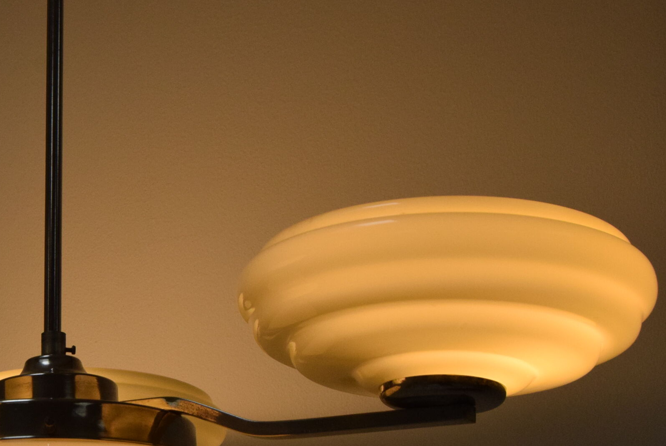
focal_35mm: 87
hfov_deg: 22.8
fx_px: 1610
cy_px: 347
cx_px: 64
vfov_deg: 15.7
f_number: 10
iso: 1600
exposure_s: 1/400
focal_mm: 31
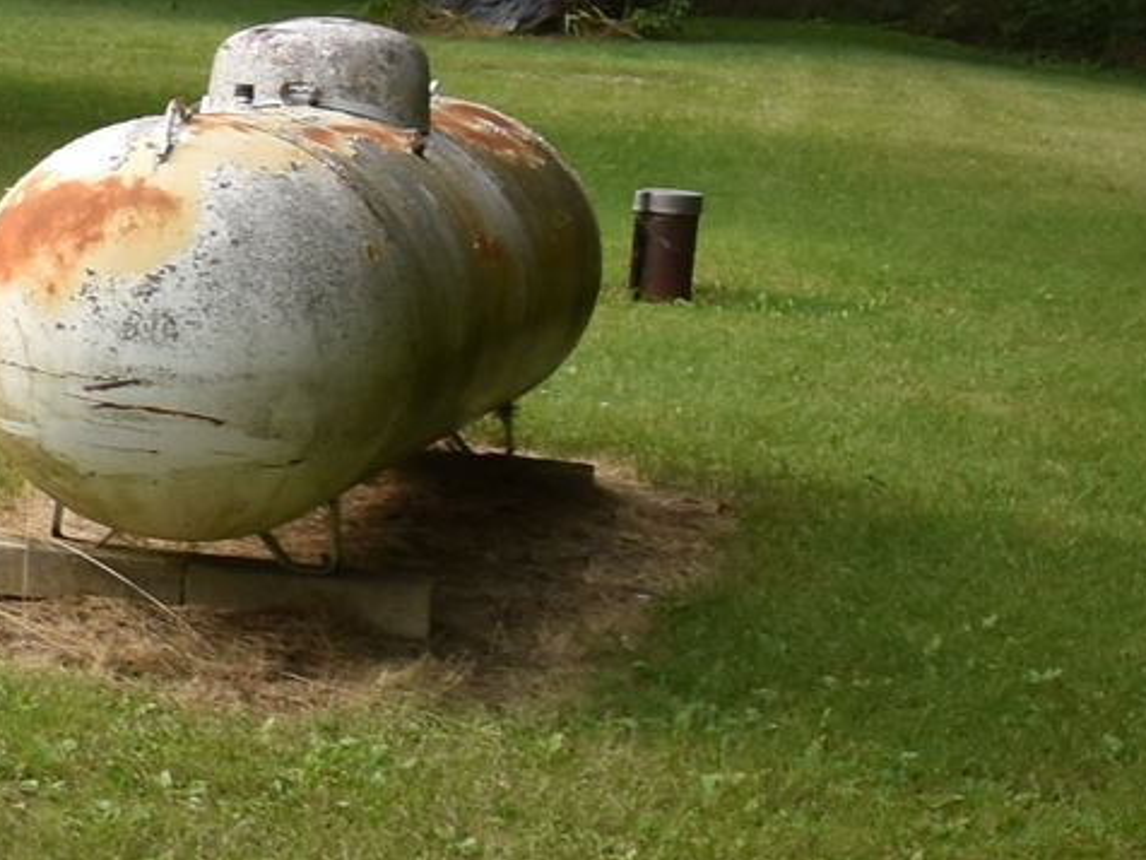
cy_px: 229
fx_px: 3079
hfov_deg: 16.1
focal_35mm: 93
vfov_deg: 15.8
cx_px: -1172
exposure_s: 1/160
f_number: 6.3
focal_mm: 10
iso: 100
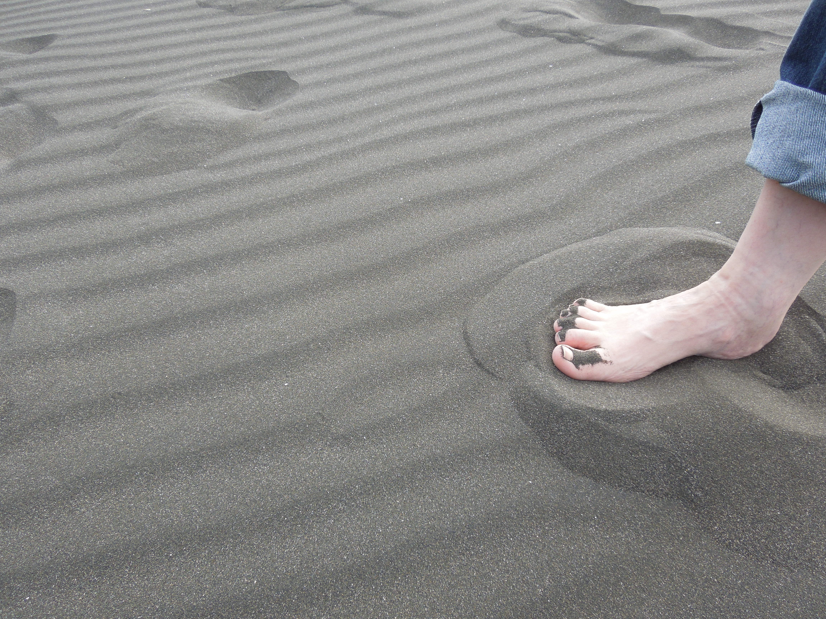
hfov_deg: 69.4
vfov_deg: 54.9
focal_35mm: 25
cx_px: 413
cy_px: 310
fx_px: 597
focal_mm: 4.5
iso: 100
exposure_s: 1/250
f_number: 3.3
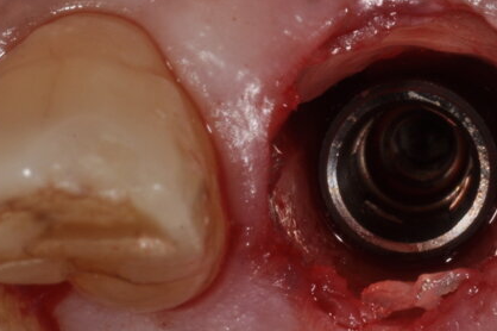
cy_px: 203
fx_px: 4028
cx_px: 369
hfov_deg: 7.1
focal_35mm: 292
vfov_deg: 4.7
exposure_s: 1/200
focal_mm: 90
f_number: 36
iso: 200
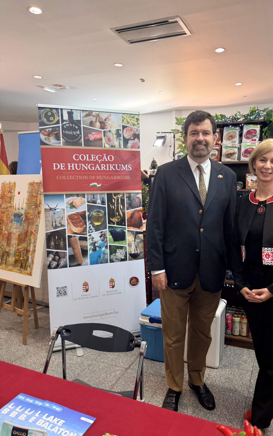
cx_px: 166
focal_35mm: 26
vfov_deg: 70.4
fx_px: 309
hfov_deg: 47.3
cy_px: 213
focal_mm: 6.76
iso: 125
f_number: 1.78
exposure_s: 1/100
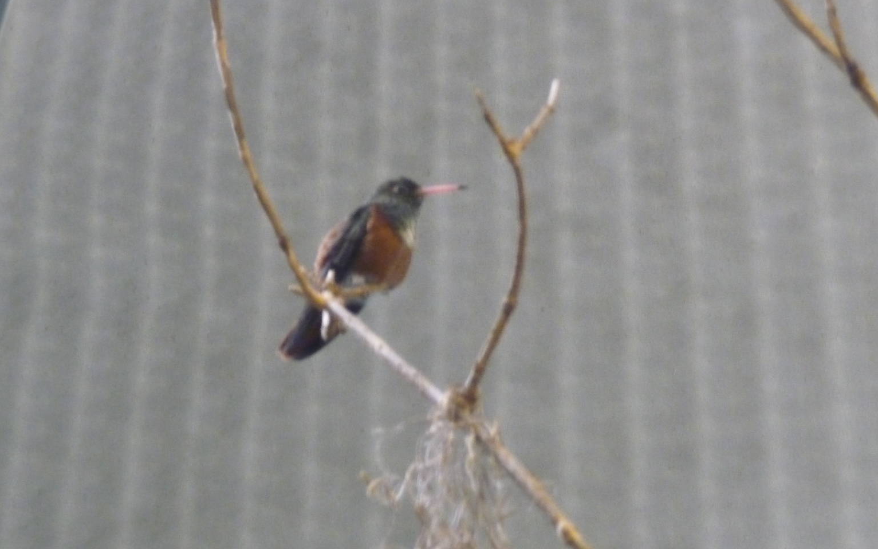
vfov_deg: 8.4
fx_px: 3733
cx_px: 448
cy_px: 274
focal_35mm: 156
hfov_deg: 13.4
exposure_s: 1/60
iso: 800
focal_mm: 24.1
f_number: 4.8
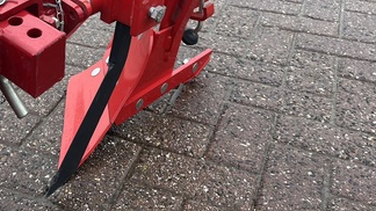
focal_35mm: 56
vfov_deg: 20.6
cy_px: -7
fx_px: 558
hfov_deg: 36.2
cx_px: 87
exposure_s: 1/316
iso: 50
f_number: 1.6
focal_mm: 5.1
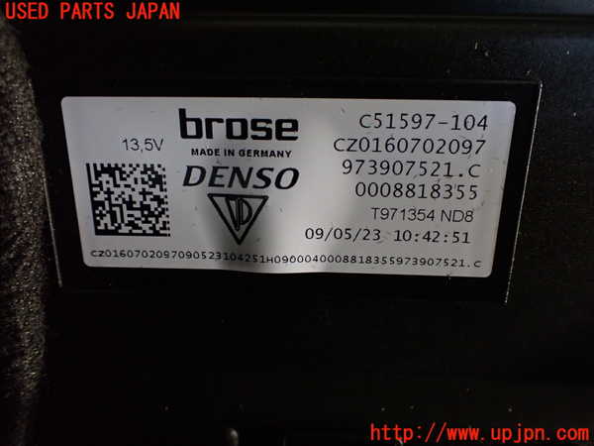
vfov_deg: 46.8
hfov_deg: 60.0
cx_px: 297
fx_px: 515
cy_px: 223
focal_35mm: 30
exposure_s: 1/50
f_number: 2.3
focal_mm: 5.4
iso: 800
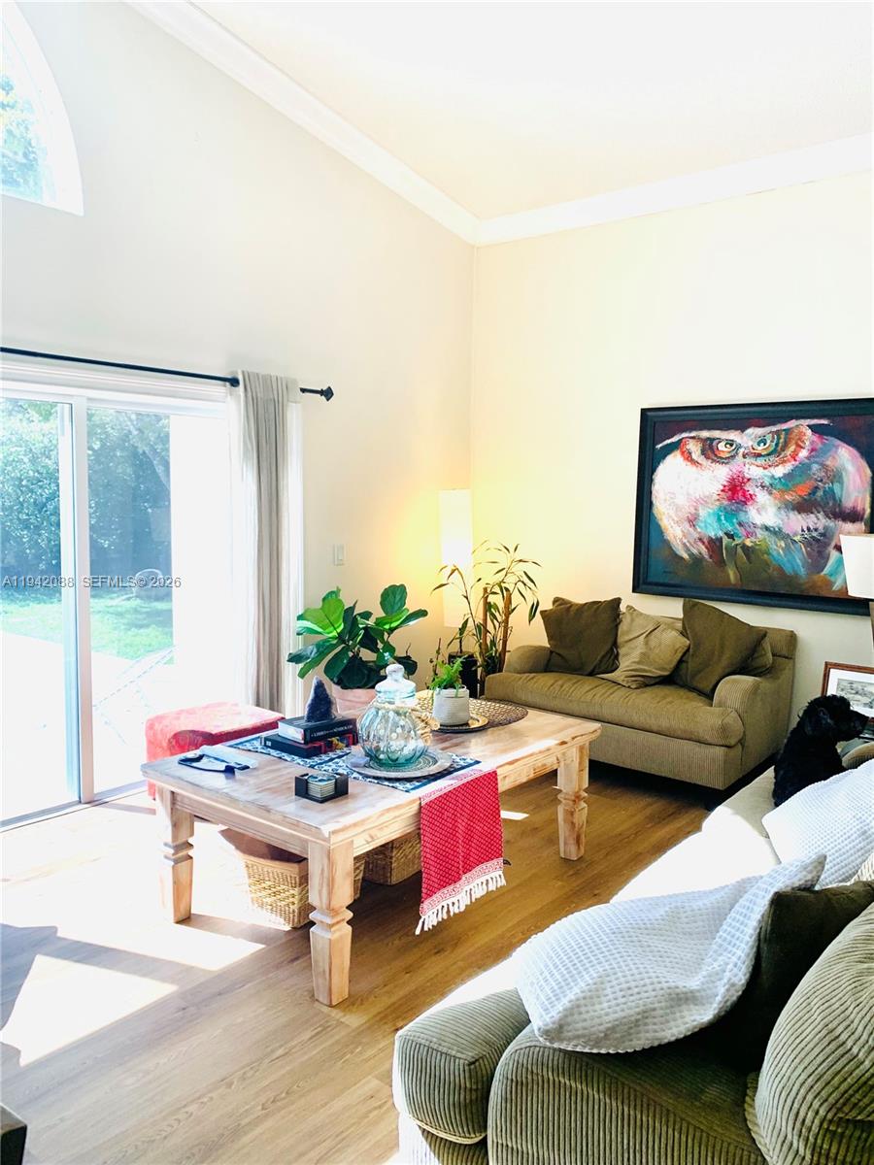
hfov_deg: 53.1
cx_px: 437
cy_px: 582
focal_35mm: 26
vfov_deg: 67.3
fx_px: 875
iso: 64
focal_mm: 4.25
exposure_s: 1/121
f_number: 1.8
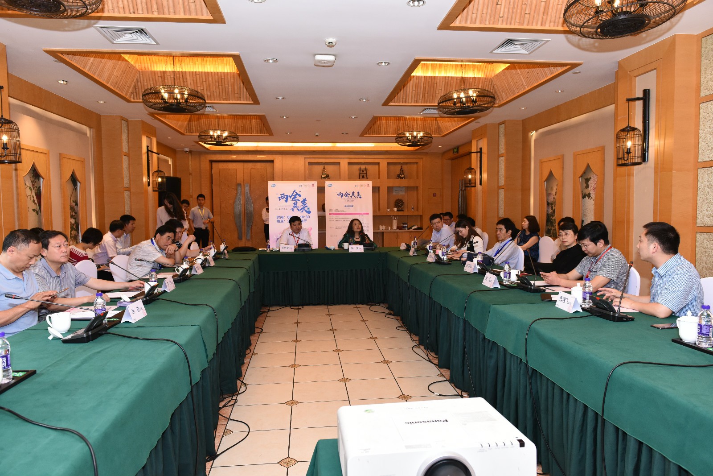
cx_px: 356
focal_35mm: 24
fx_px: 475
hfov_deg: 73.7
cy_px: 238
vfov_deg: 53.1
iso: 1600
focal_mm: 24
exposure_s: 1/125
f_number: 4.5
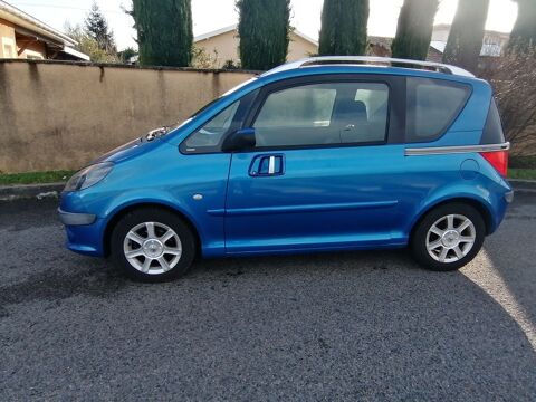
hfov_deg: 76.4
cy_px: 201
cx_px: 268
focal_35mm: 22
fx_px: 341
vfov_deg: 61.1
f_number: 2.4
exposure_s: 1/241
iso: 50
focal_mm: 1.78
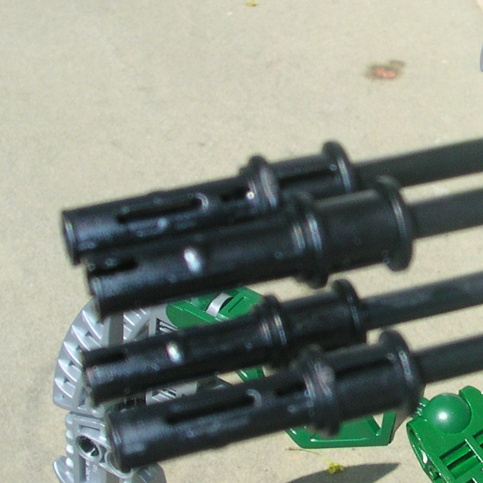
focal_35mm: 90
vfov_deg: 19.3
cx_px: 509
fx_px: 1421
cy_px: 297
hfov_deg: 18.7
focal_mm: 5.6
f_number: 4.5
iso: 100
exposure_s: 1/344
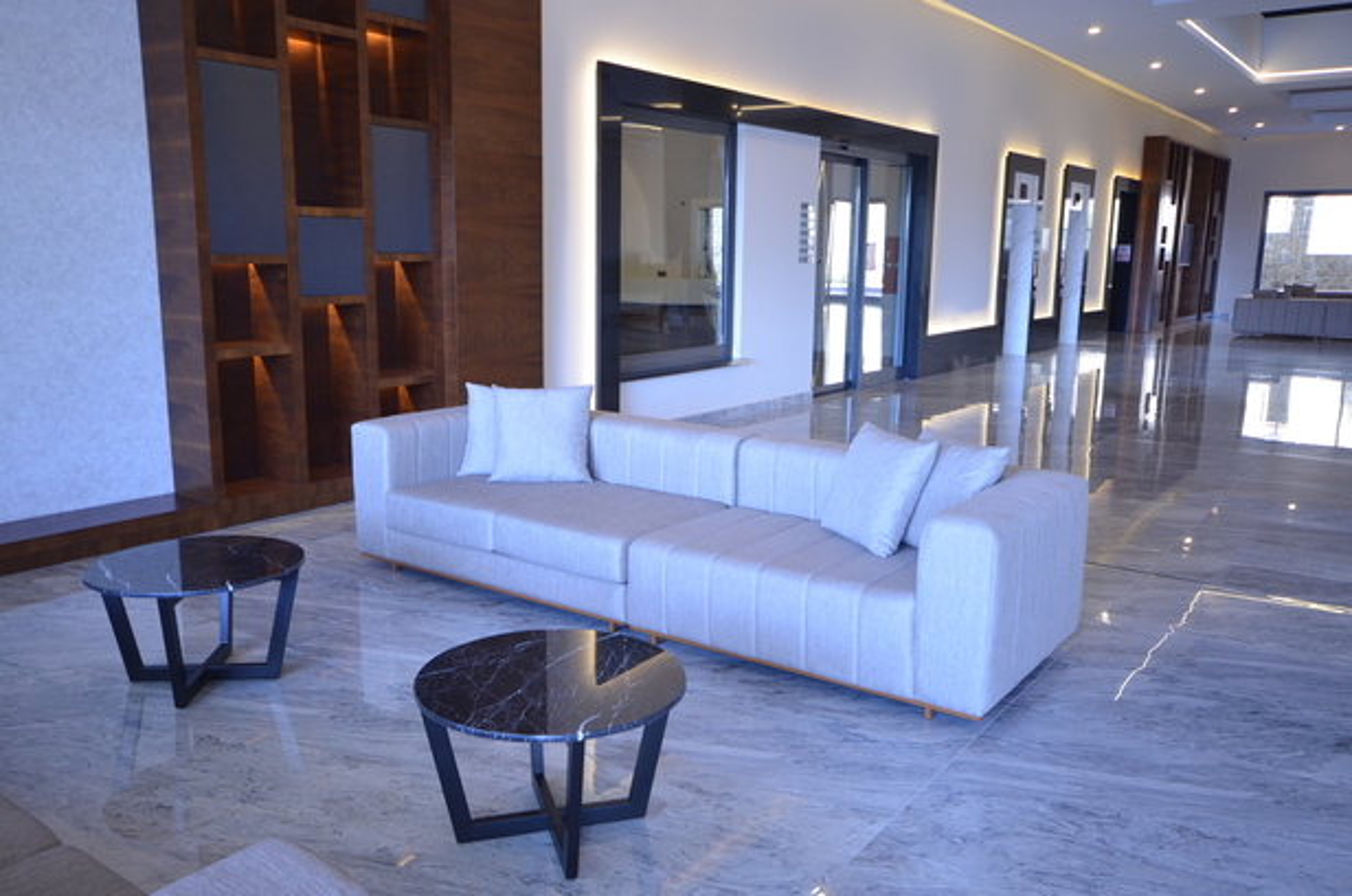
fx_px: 1124
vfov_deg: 43.4
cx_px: 676
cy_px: 448
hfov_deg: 62.0
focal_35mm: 30
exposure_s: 1/40
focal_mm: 20
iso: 800
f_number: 5.6
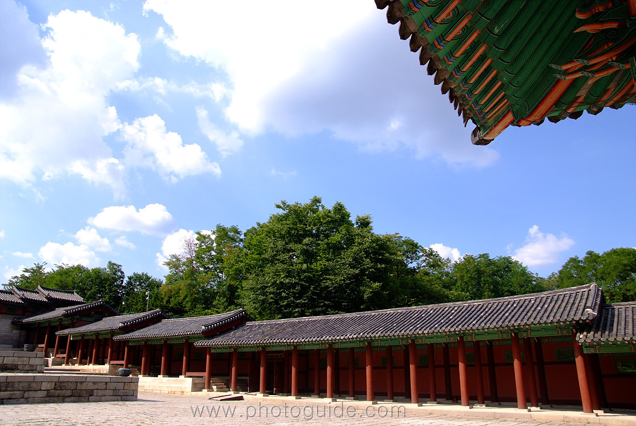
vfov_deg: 49.7
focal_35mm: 26
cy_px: 213
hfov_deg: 69.3
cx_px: 318
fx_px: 460
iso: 125
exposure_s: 1/320
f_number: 6.3
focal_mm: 17
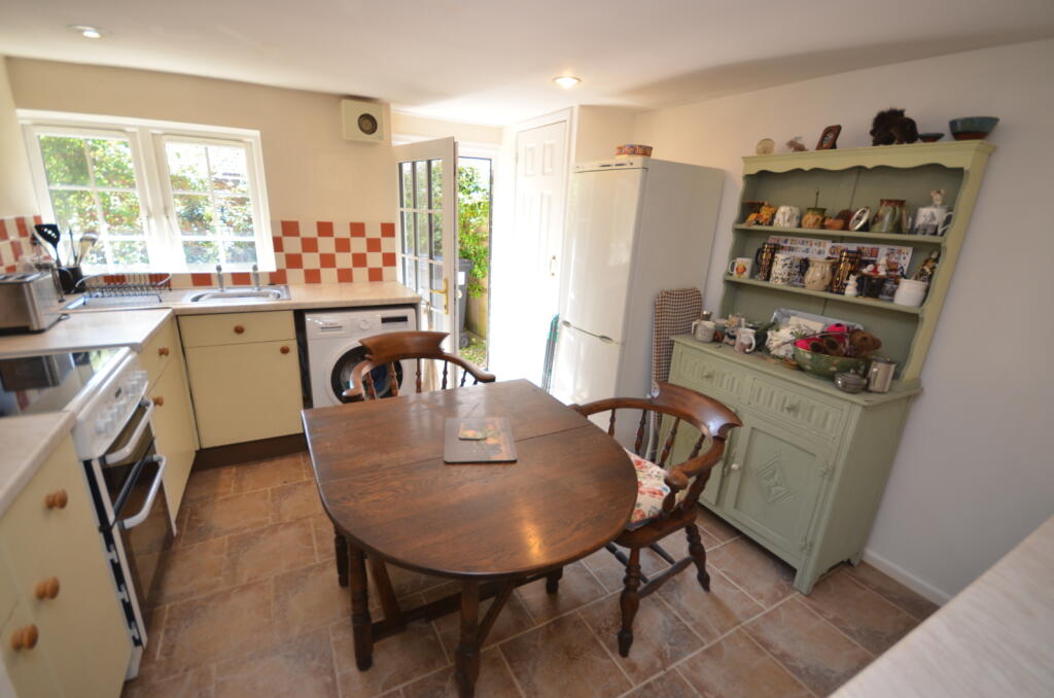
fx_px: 438
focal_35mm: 15
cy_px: 349
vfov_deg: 77.1
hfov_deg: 100.5
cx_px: 527
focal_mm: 10
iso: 280
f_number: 4
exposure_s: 1/60
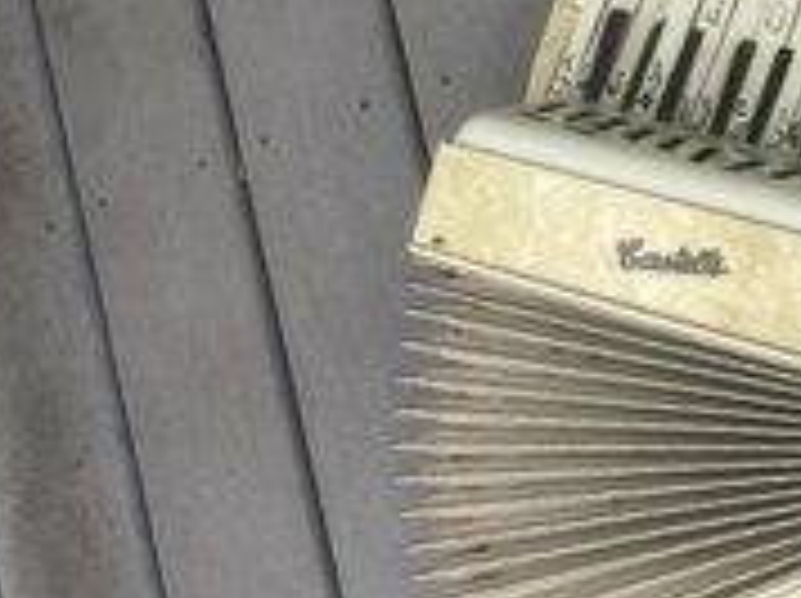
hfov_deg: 33.9
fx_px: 1248
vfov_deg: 26.8
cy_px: 393
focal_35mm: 54
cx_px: 704
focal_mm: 3.99
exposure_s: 1/60
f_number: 1.8
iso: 100
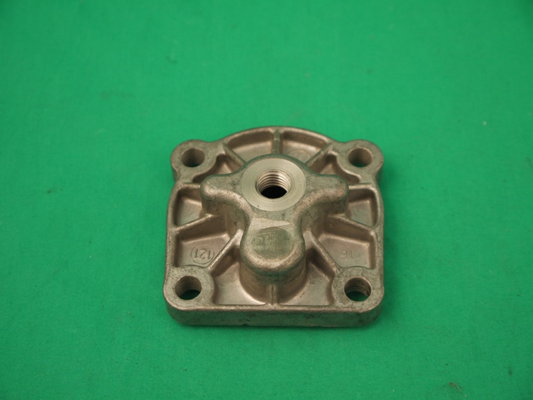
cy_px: 200
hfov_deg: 36.8
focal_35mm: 52
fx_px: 801
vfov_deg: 28.0
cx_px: 266
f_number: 4.7
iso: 400
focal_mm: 26
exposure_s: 1/50
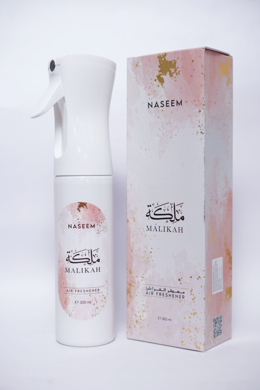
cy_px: 195
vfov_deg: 39.6
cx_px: 130
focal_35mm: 50
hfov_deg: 27.0
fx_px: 542
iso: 800
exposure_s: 1/200
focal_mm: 50
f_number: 2.8
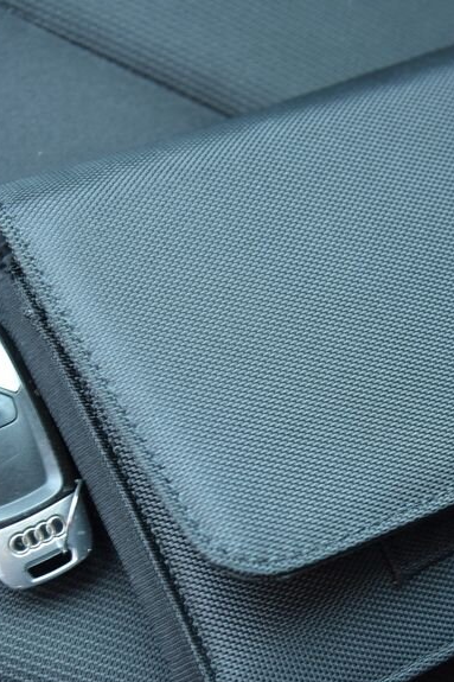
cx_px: 325
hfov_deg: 16.6
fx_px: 1552
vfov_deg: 24.8
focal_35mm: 82
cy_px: 377
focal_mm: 46
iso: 500
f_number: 4
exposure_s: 1/13
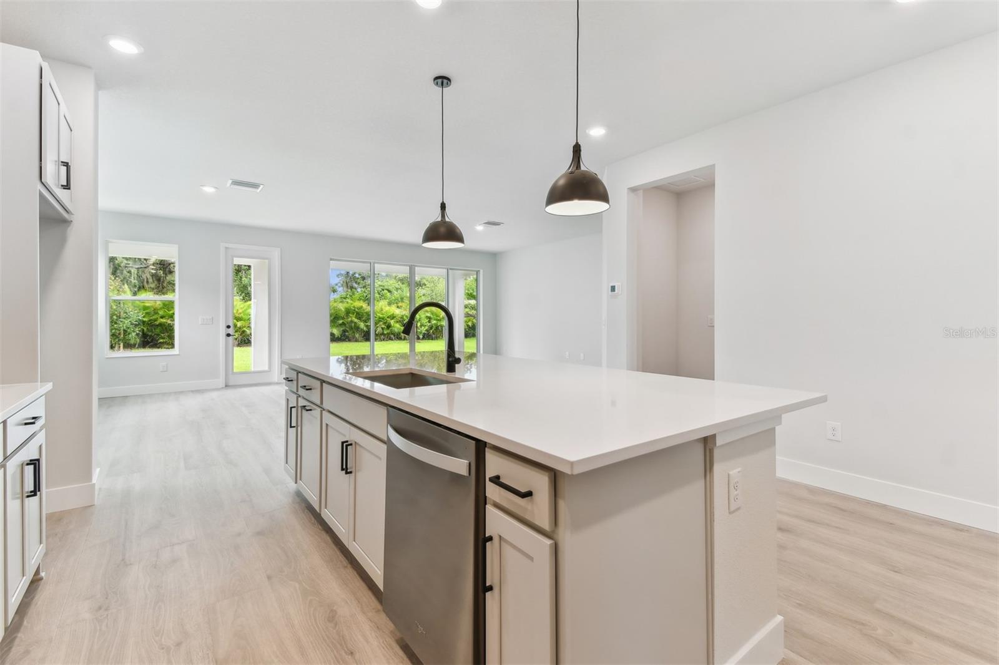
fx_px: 416
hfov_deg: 100.4
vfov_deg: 77.3
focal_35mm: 15
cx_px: 500
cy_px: 332
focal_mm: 10
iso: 100
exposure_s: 1/40
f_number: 7.1
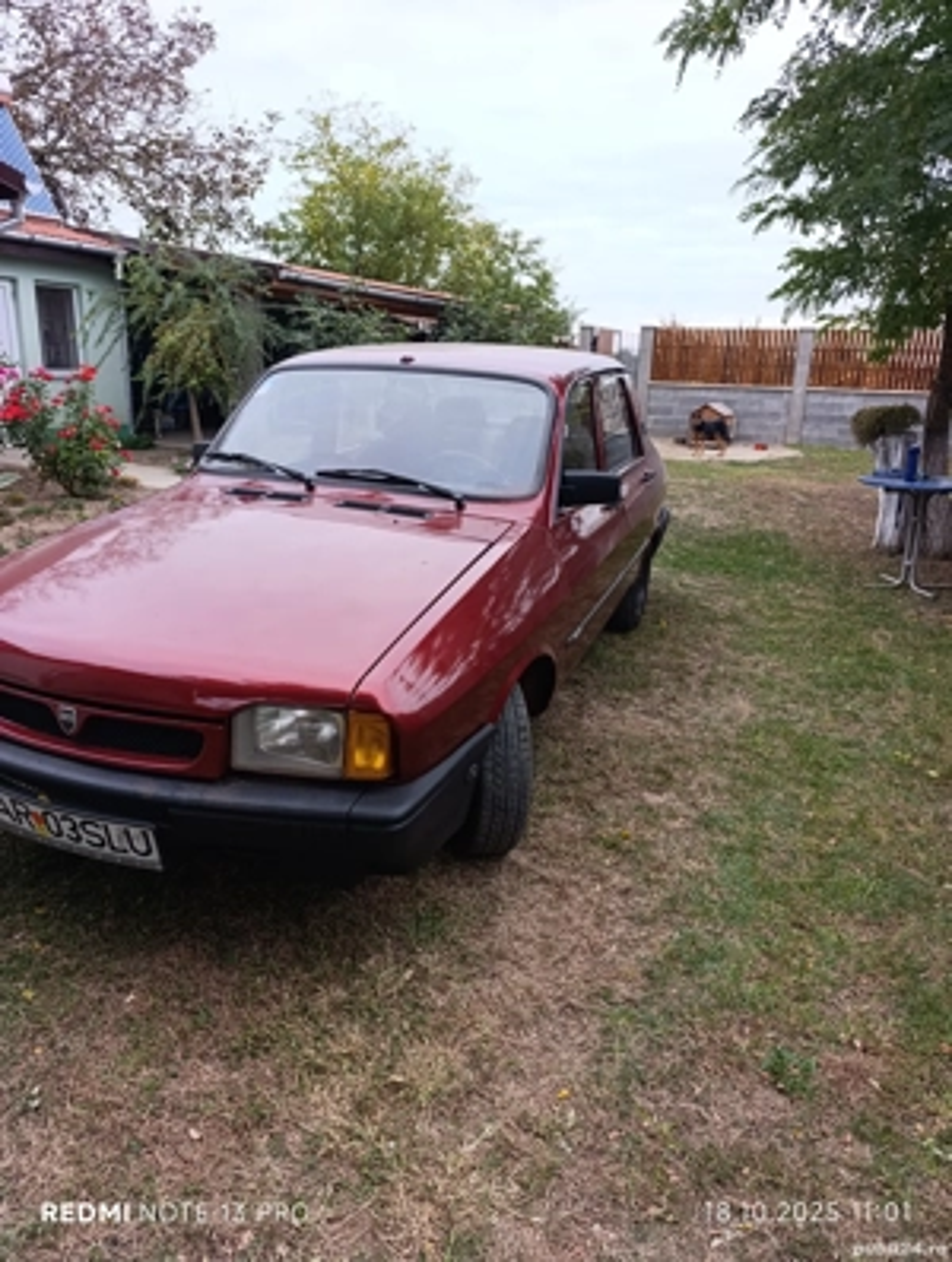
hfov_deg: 59.0
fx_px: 841
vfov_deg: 73.8
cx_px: 476
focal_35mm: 23
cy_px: 631
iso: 64
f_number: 1.6
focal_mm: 6.14
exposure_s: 1/100
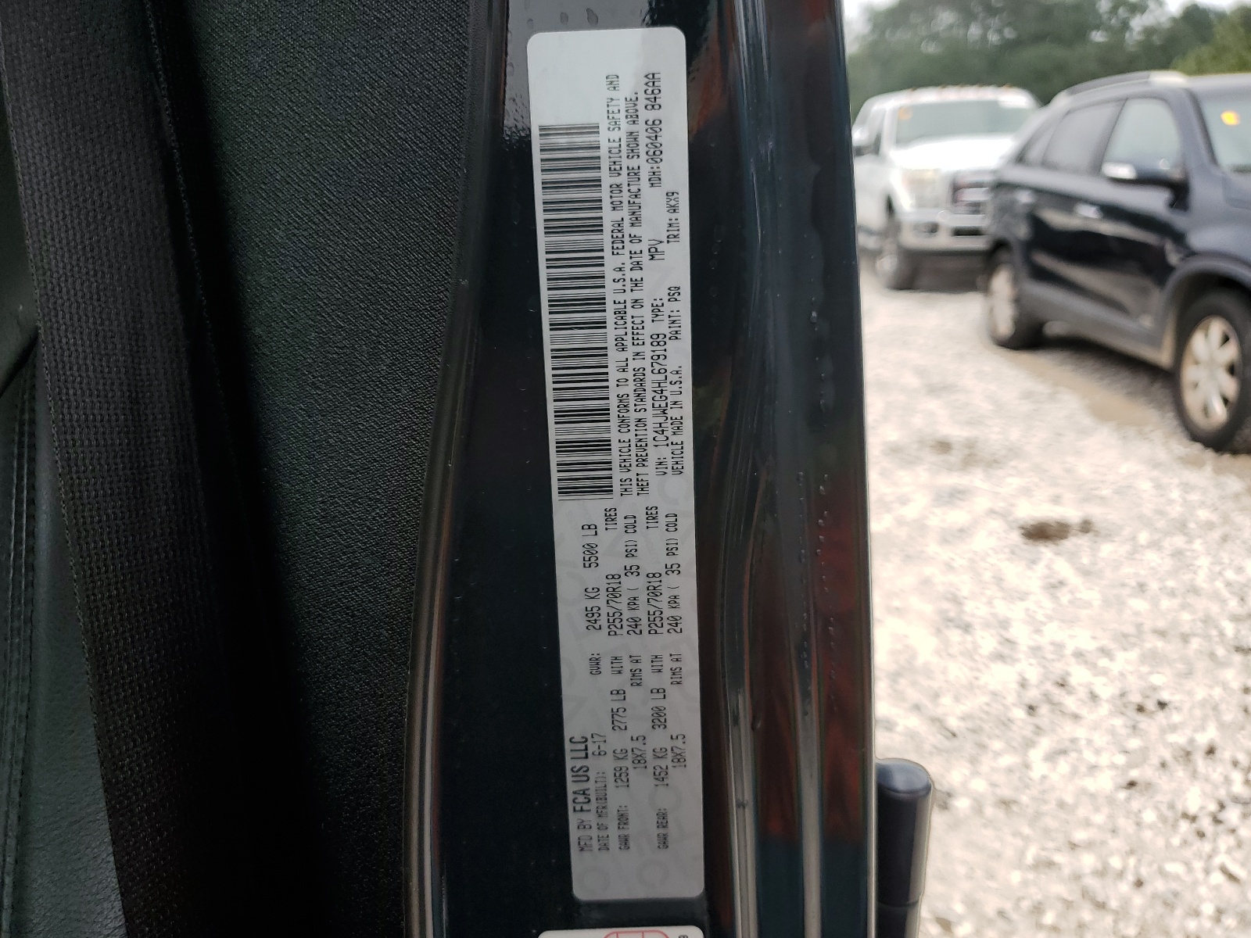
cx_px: 626
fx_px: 940
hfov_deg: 67.3
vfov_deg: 53.1
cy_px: 469
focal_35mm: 26
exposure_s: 1/1250
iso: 50
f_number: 1.5
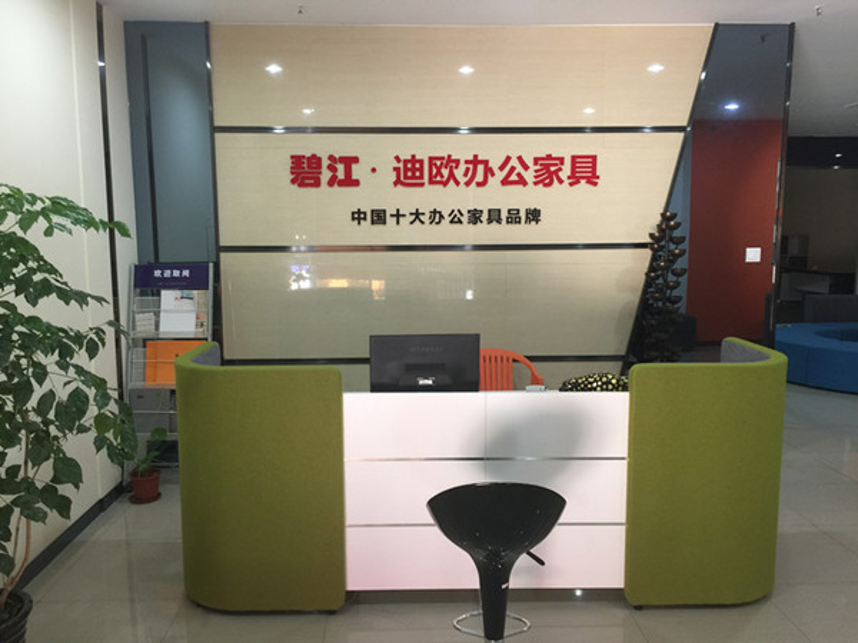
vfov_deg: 48.2
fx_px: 719
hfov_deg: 61.7
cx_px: 429
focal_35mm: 29
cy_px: 322
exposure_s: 1/15
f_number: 2.2
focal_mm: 4.15
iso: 50
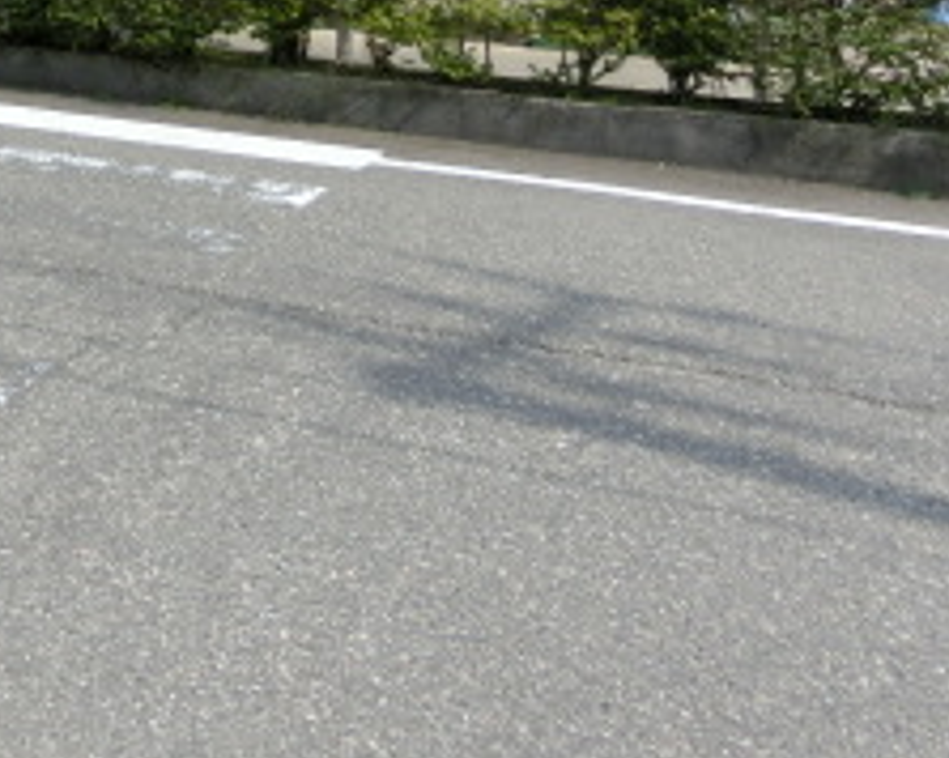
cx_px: -200
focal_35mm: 70
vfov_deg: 19.9
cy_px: -251
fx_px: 1964
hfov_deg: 24.5
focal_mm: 4.5
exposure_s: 1/640
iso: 80
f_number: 3.5
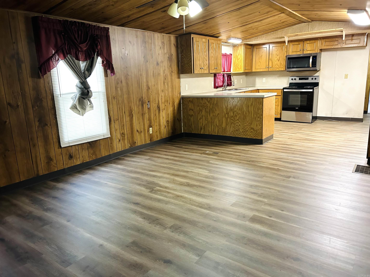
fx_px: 278
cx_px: 185
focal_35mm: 26
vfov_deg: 53.1
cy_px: 138
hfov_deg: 67.3
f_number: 1.5
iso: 320
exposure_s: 1/60
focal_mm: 5.7
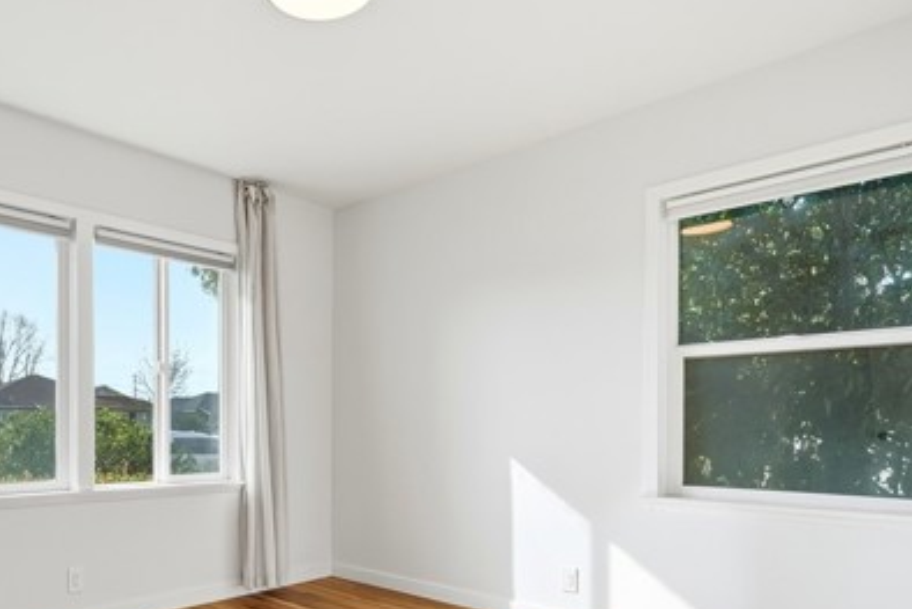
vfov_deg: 48.3
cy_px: 432
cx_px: 287
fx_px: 659
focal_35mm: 26
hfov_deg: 67.0
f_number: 8
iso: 400
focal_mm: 16
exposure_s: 1/1600
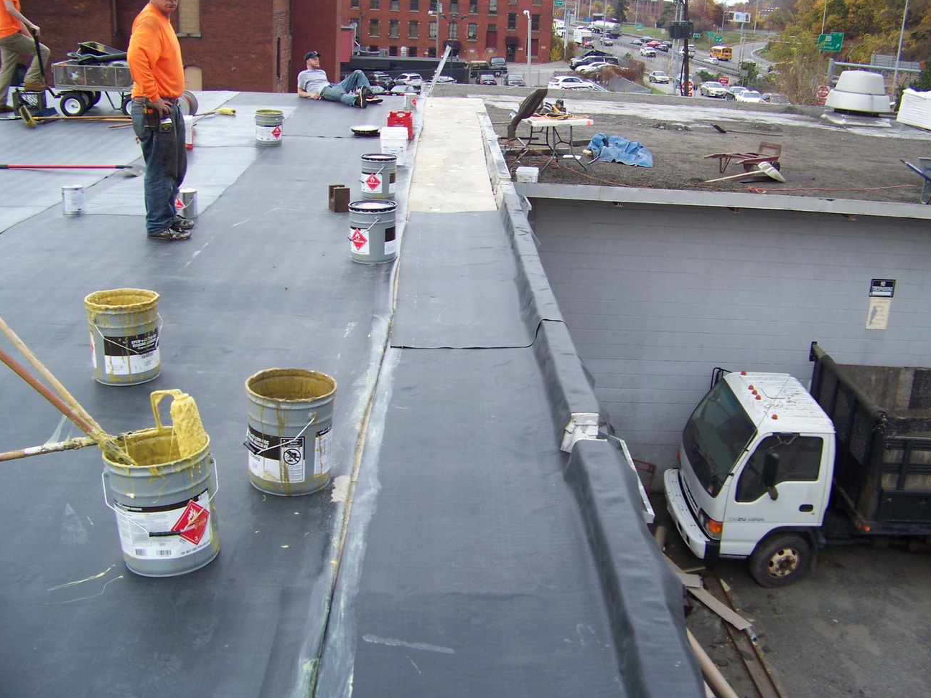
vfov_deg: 38.7
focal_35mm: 37
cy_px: 340
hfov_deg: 50.1
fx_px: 995
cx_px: 465
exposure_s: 1/125
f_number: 2.8
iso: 64
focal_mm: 5.85
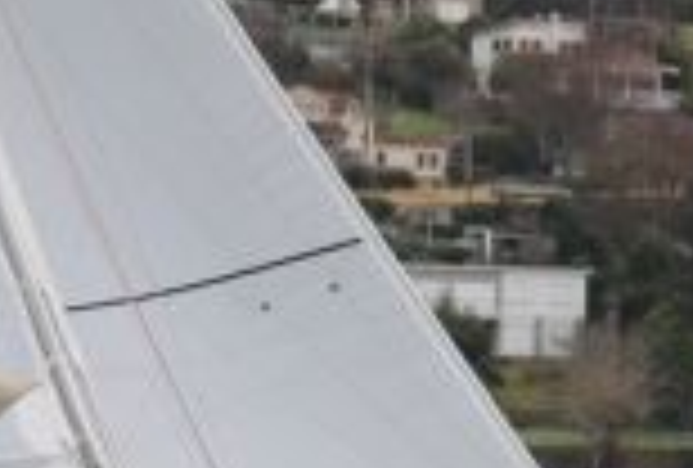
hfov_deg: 3.5
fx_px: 11278
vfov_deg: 2.4
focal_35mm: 584
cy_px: -25
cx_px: 464
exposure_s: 1/200
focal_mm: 75
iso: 200
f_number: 4.2
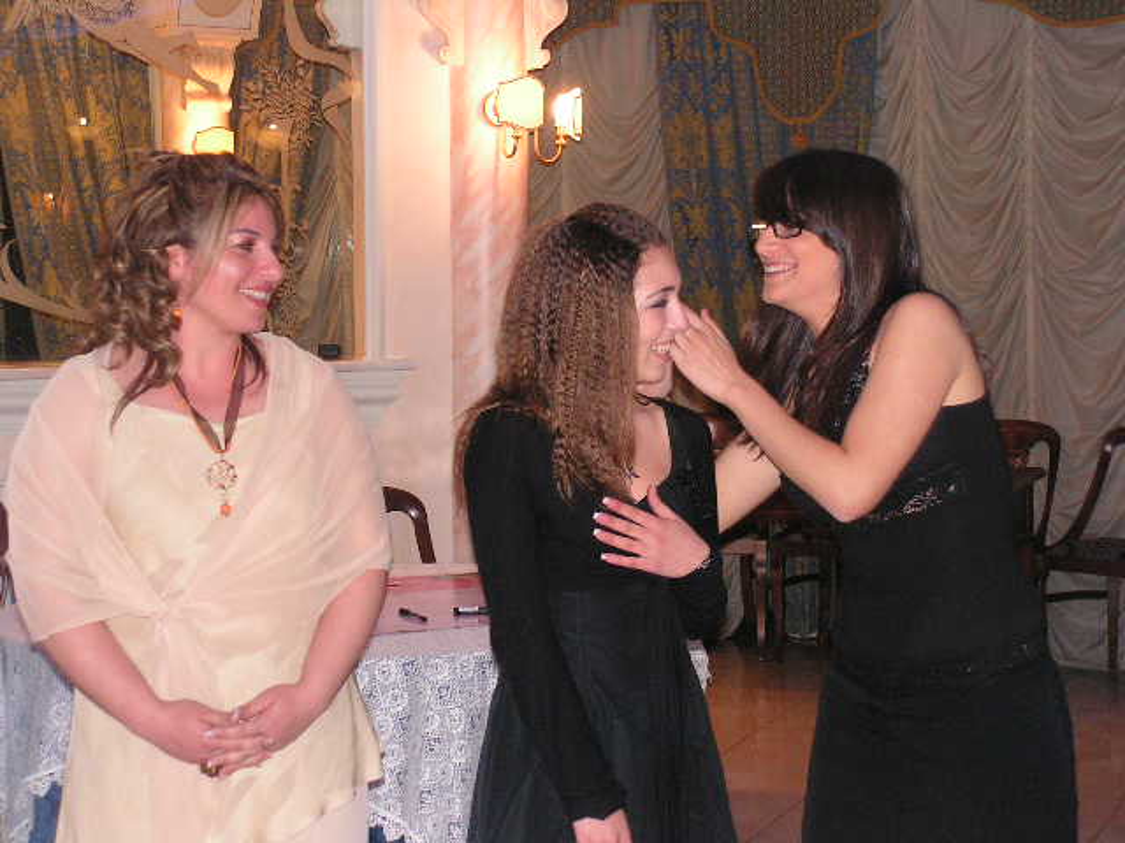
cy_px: 422
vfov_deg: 19.1
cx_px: 562
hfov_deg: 25.3
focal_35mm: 77
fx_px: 2502
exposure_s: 1/80
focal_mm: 12.9
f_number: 3.3
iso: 200
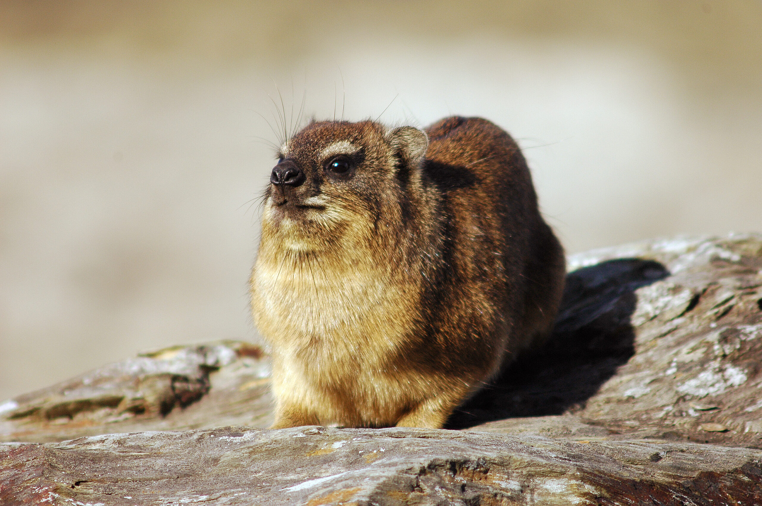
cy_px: 253
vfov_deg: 3.0
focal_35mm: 450
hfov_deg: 4.6
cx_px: 381
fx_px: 9516
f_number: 5.6
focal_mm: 300
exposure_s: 1/800
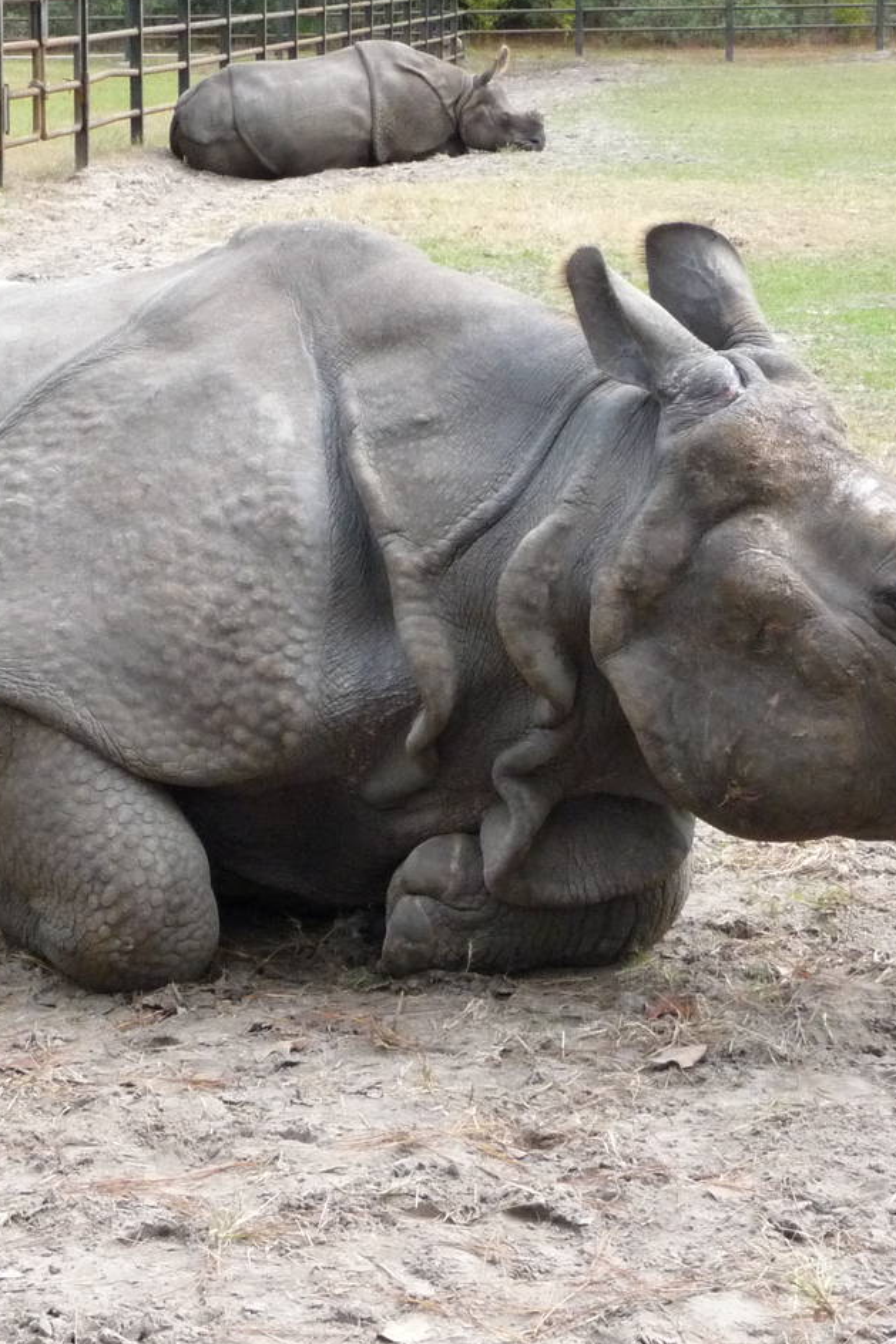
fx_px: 3622
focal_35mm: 97
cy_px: 540
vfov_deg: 21.0
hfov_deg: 14.0
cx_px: 165
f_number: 4.3
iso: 400
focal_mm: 9.3
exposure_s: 1/400
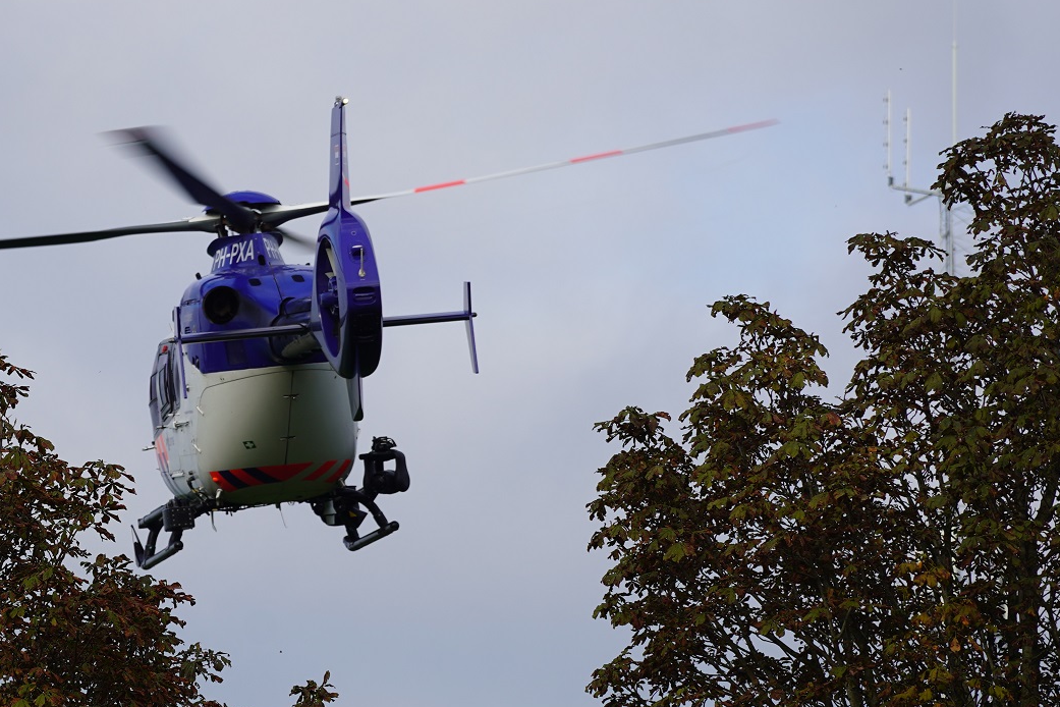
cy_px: 378
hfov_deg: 5.6
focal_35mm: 369
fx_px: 10864
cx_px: 223
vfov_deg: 3.7
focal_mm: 200
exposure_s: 1/500
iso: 100
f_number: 5
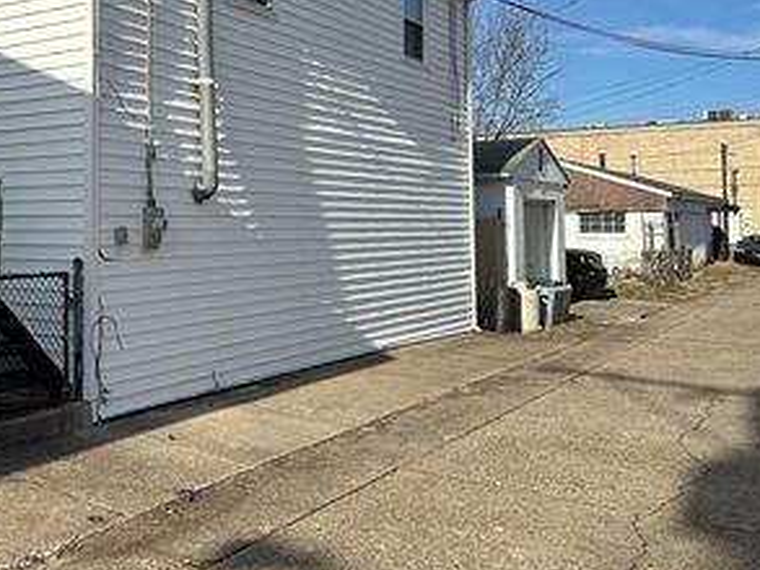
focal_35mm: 41
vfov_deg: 34.7
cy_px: 172
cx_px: 135
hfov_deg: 43.3
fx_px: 901
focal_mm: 6.86
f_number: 1.78
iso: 80
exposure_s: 1/6211
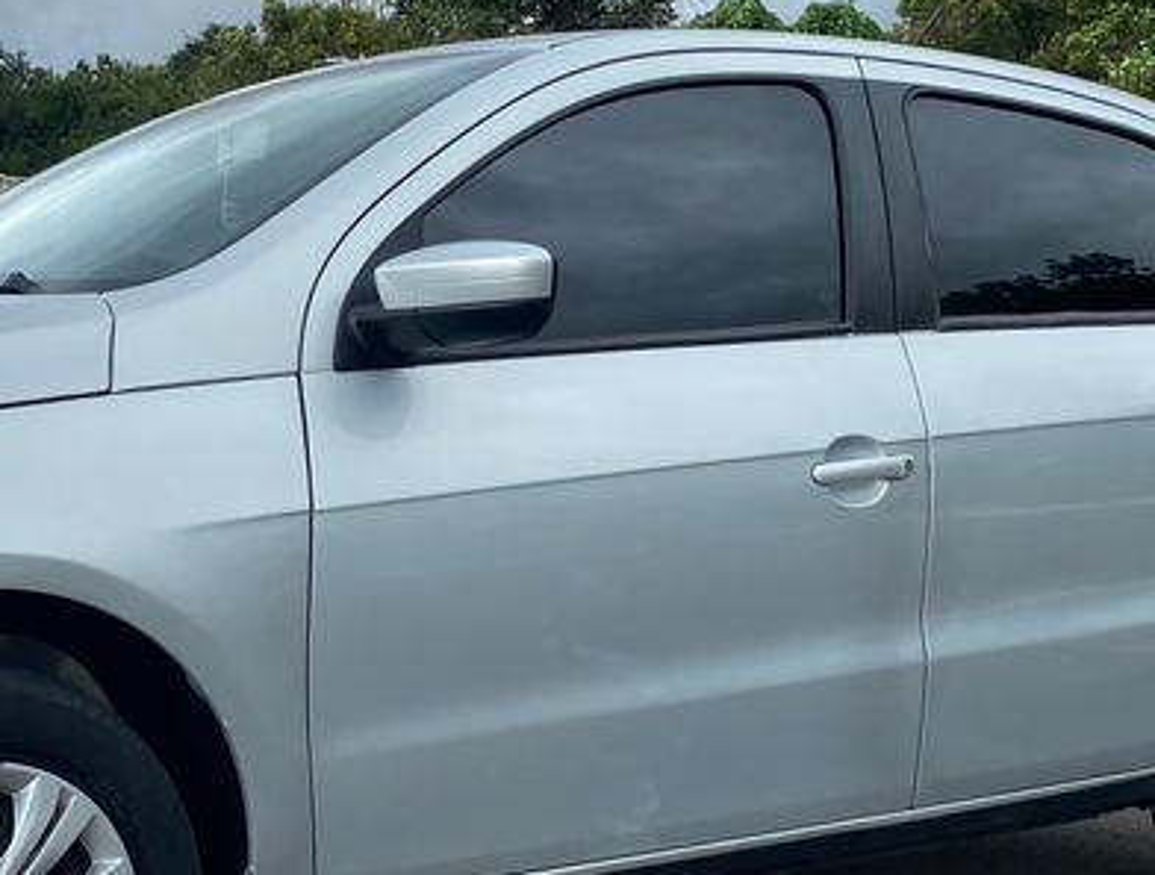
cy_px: 477
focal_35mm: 63
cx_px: 293
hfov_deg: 30.1
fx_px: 2110
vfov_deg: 23.4
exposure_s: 1/1157
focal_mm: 4.25
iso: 32
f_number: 1.8
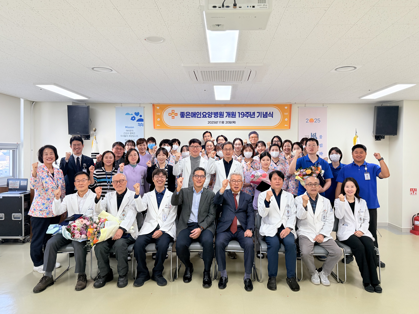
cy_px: 157
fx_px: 291
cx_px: 210
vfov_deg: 56.8
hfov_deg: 71.6
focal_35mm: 24
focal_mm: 6.76
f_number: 1.78
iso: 200
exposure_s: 1/228
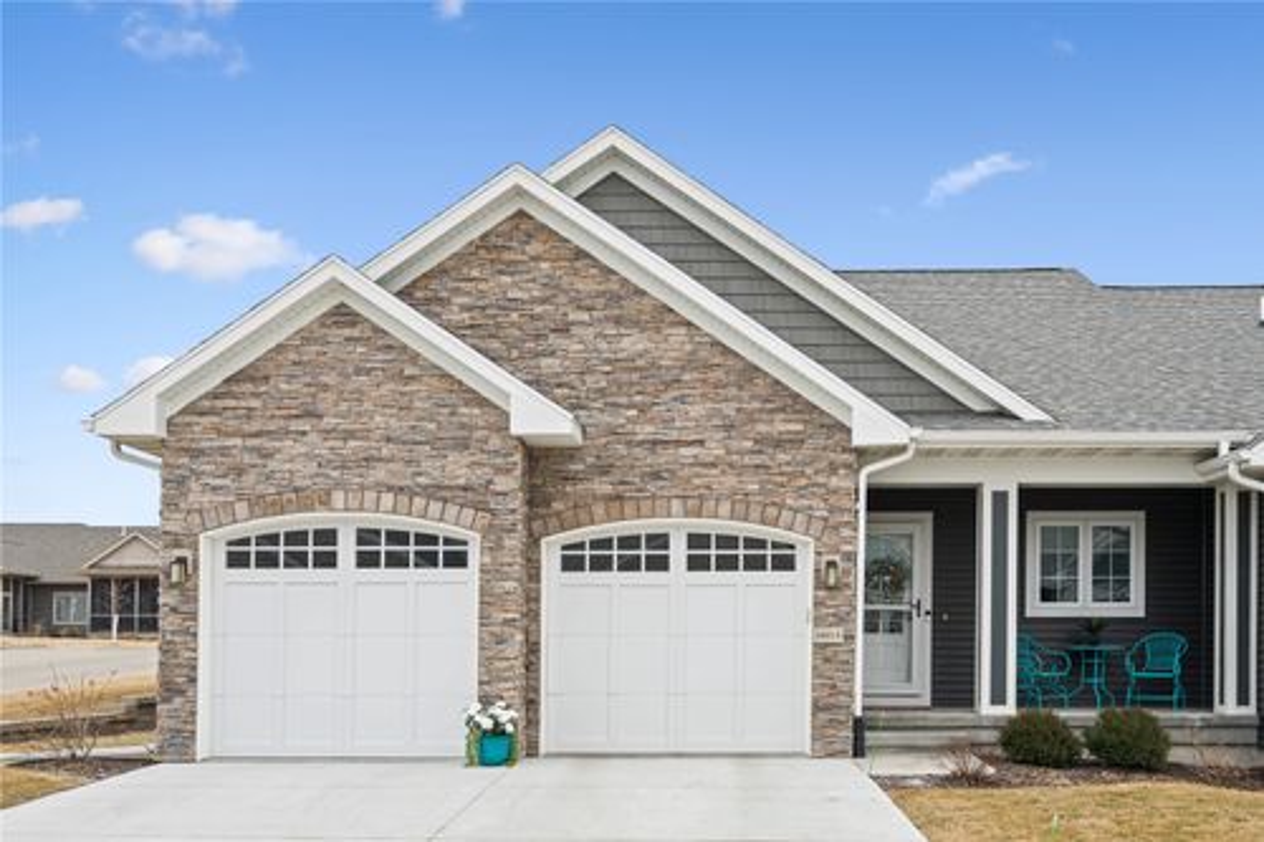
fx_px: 1053
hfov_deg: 61.9
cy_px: 421
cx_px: 632
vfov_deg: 43.6
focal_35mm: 30
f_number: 8
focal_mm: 30
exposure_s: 1/60
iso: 400
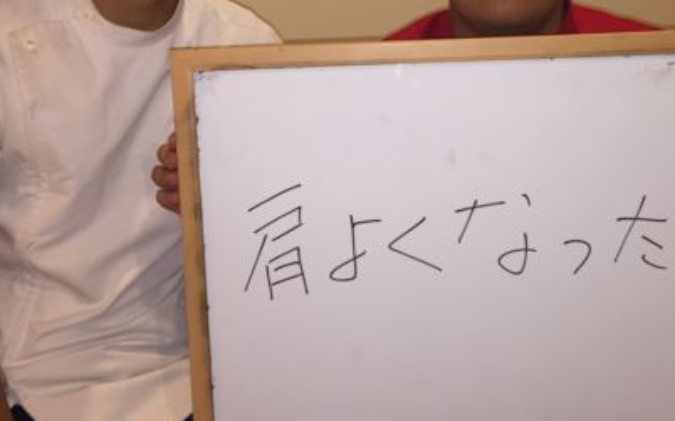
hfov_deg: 41.1
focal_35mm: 49
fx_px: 901
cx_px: 351
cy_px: 67
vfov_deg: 25.7
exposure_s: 1/24
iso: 64
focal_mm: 4.15
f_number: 2.2
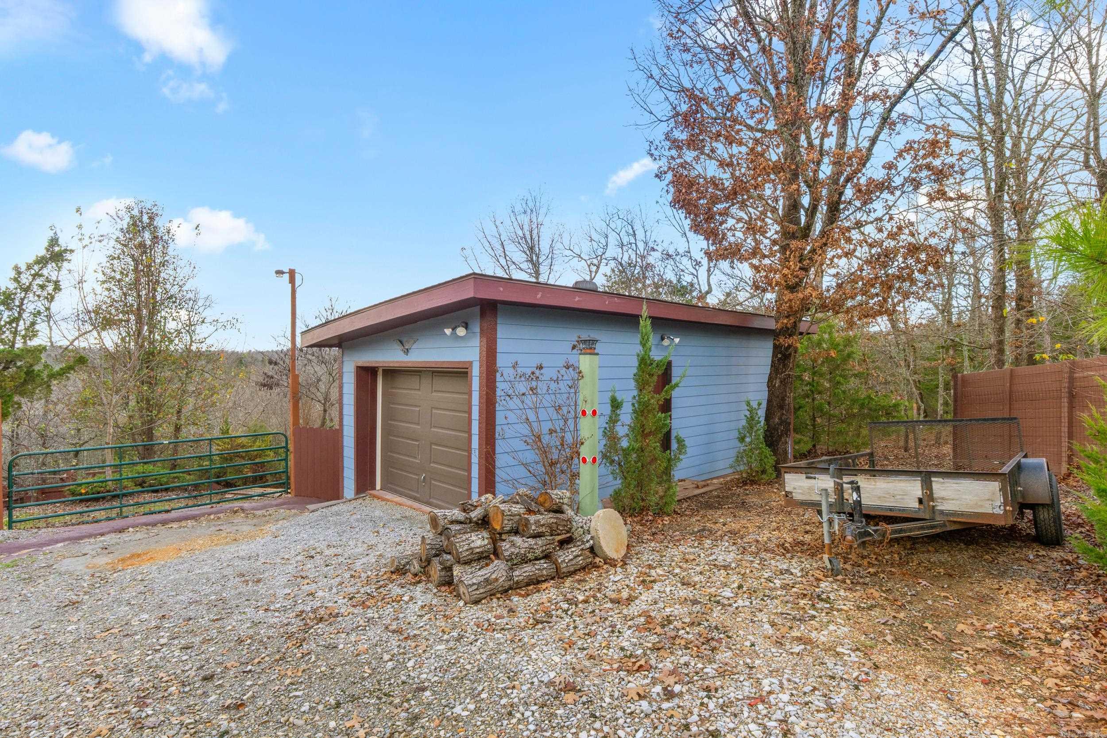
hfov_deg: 91.0
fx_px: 544
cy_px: 369
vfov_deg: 68.3
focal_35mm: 18
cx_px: 554
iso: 400
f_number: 9
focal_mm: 11.8
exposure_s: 1/100
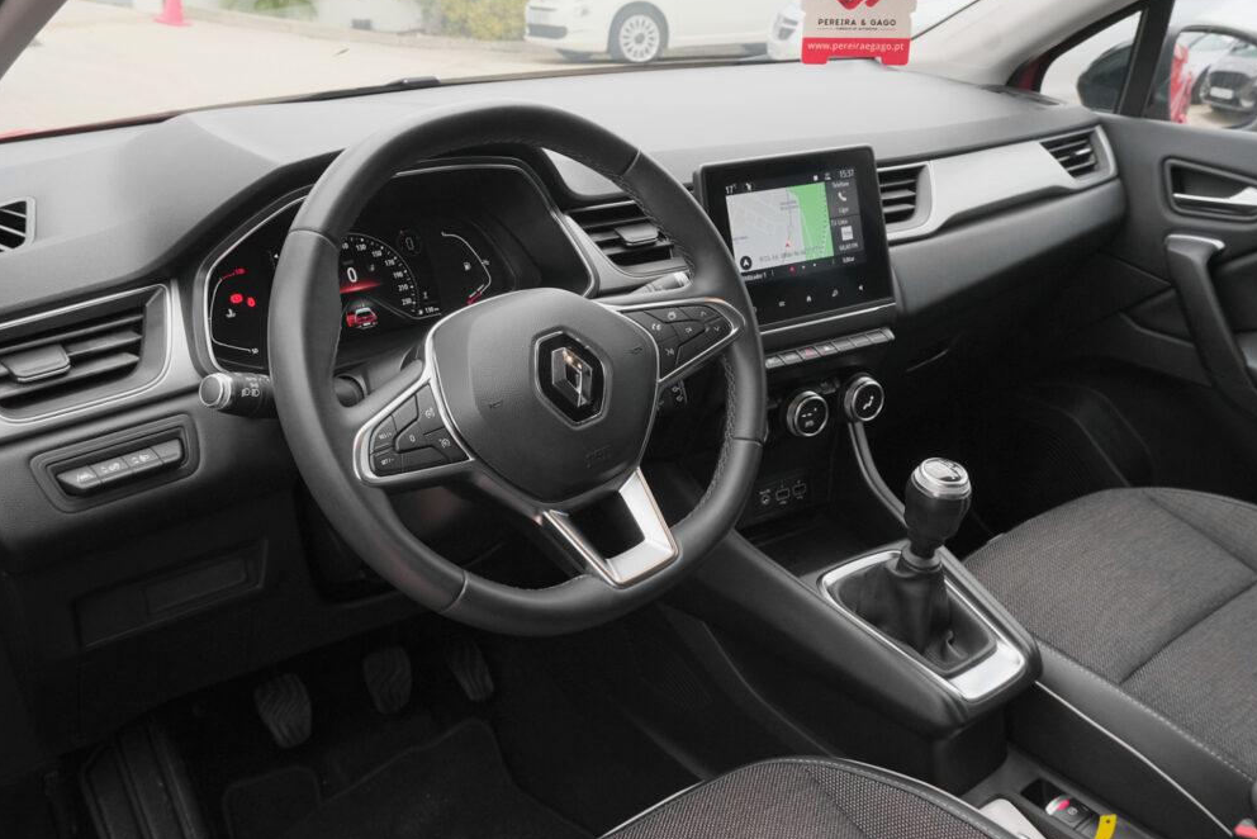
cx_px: 644
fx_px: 1118
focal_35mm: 32
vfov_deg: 41.1
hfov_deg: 58.7
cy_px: 415
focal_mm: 20.9
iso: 2000
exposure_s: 1/80
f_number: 7.1
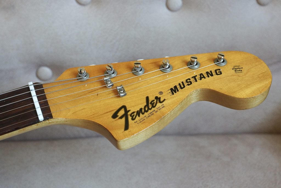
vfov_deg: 25.8
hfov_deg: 37.8
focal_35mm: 52
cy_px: 94
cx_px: 140
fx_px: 410
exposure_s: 1/25
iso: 800
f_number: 6.3
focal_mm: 35
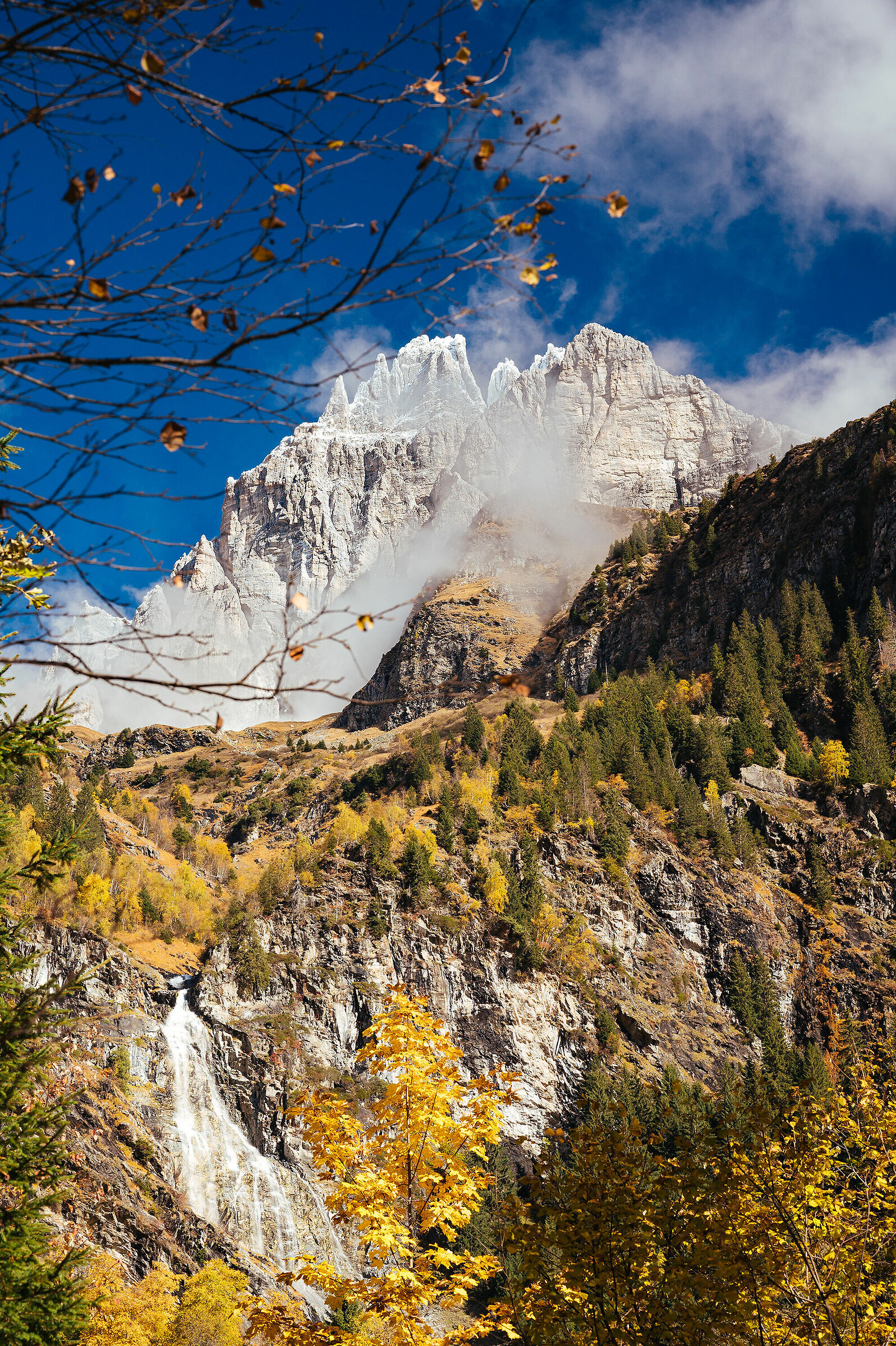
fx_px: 2617
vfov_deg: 28.9
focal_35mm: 70
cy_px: 673
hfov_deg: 19.4
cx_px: 448
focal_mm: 70
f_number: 8
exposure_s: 1/320
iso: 200
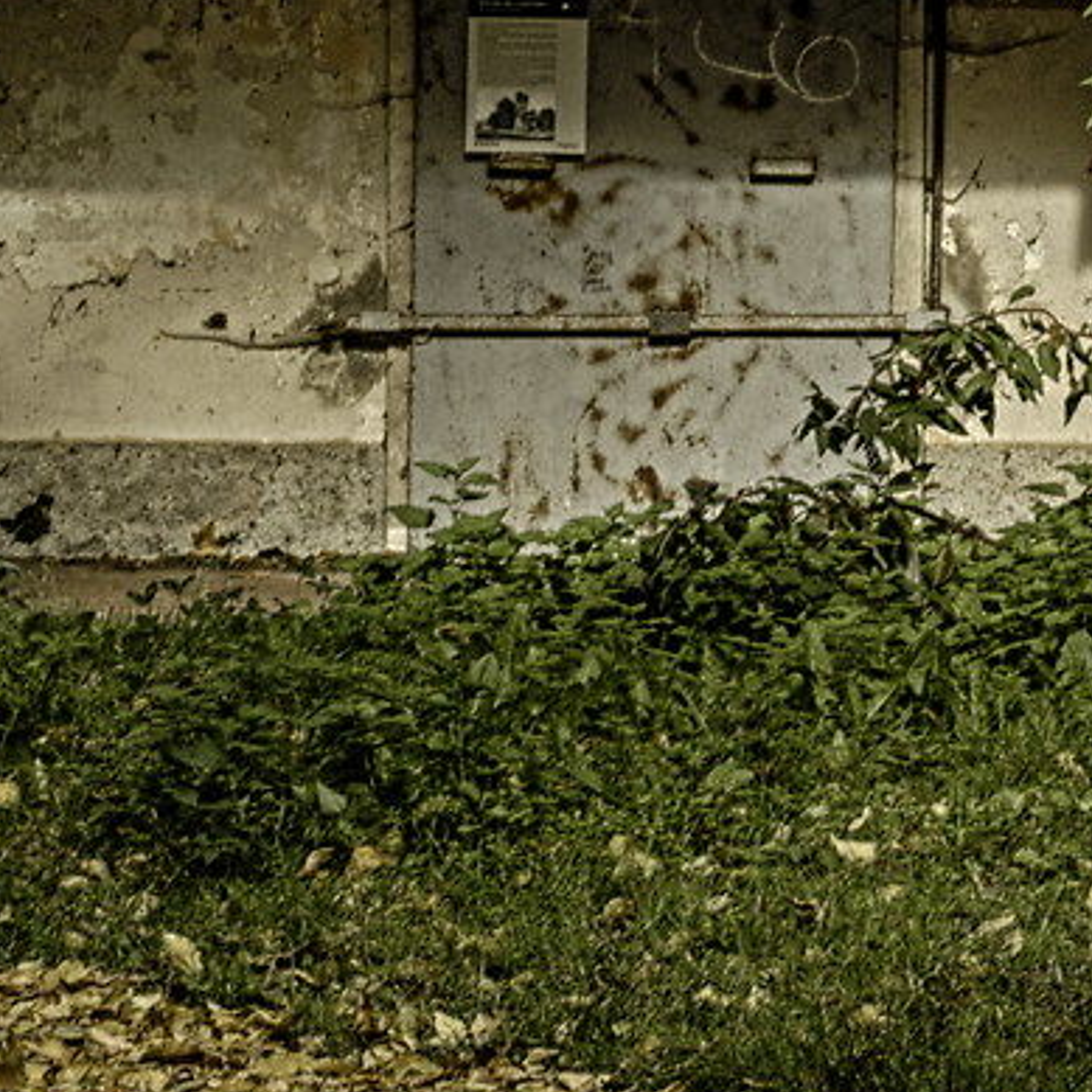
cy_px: -2212
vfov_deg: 4.3
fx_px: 14026
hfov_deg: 4.5
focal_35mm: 393
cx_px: 1005
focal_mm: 50
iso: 100
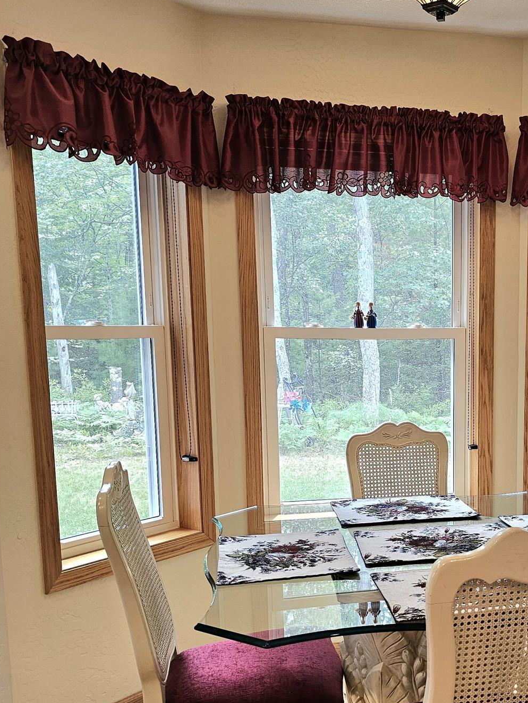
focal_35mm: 40
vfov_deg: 46.4
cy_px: 436
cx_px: 442
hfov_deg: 34.5
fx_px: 813
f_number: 1.7
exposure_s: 1/120
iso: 80
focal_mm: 6.3
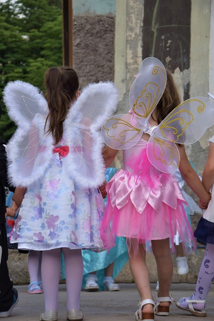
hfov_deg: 13.0
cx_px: 107
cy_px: 160
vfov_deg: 19.5
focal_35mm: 105
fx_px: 936
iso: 200
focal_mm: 70
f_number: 5.3
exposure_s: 1/320
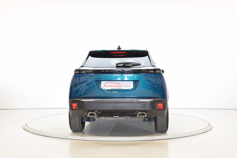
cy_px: 79
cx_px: 118
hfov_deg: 41.1
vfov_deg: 28.1
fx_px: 316
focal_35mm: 48
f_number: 11
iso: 100
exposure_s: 1/2.5
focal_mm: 32
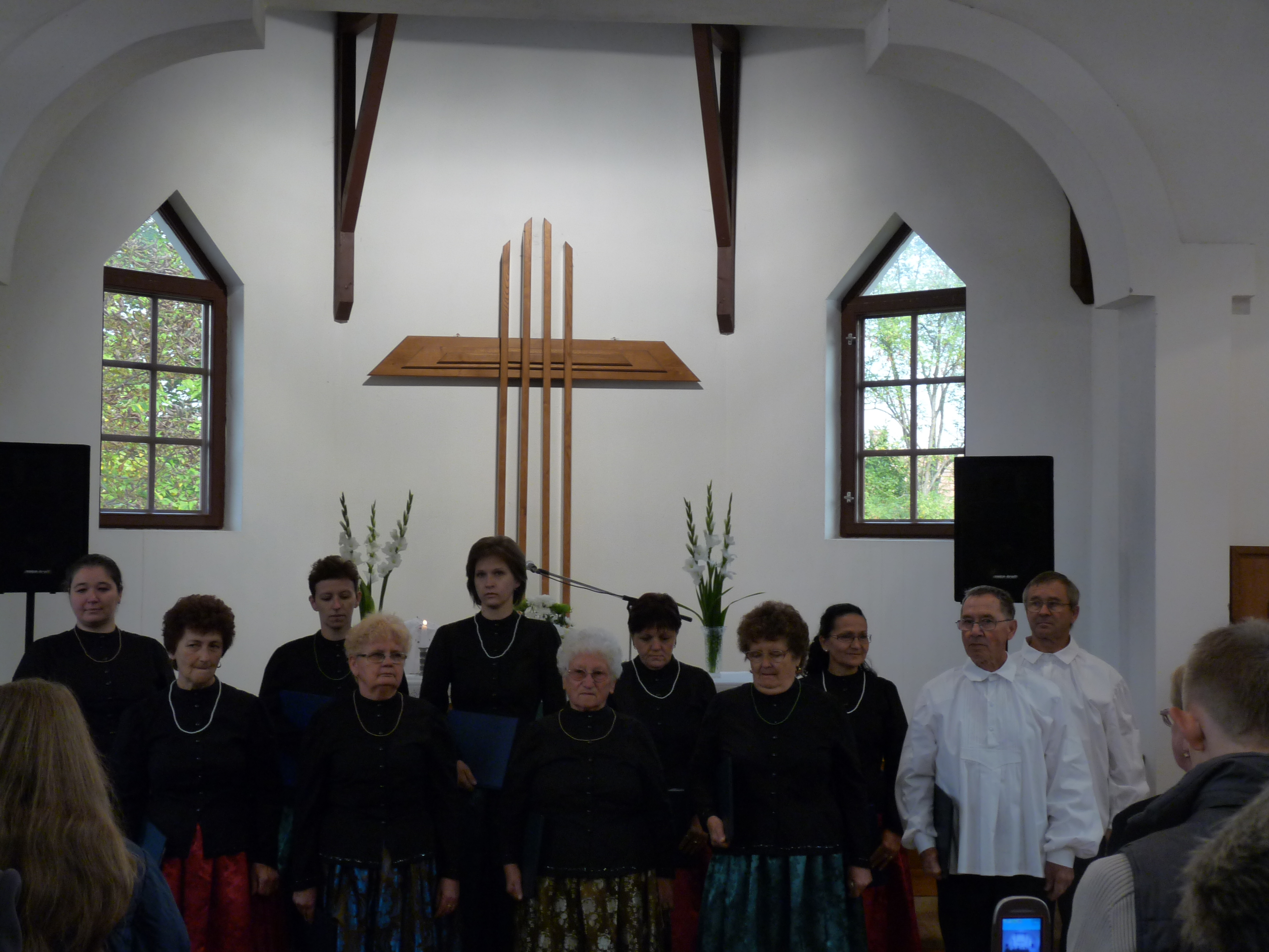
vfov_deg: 29.7
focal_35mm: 49
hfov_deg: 38.9
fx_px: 1796
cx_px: 634
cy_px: 476
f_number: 3.2
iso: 200
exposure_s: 1/30
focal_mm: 8.7
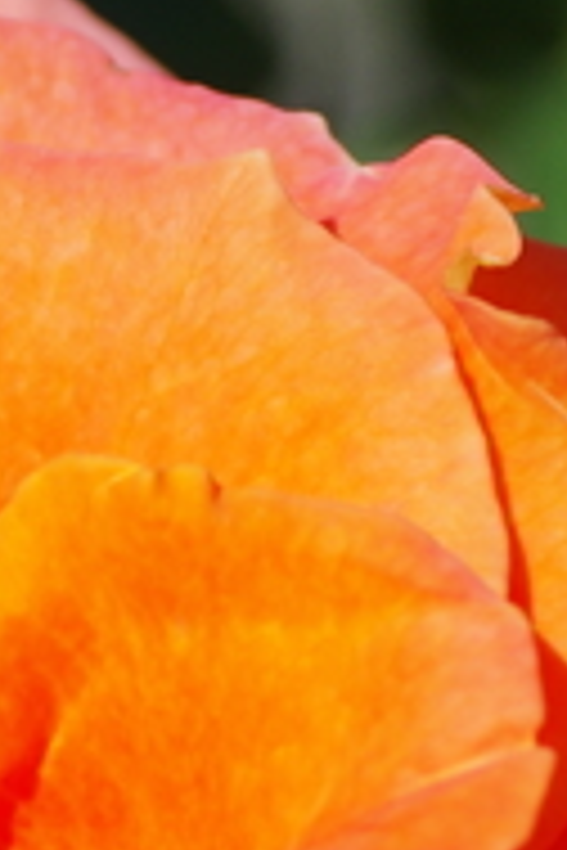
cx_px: -166
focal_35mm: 731
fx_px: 17269
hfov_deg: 1.9
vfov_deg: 2.8
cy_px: 1061
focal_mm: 90
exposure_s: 1/1000
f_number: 5.6
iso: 200
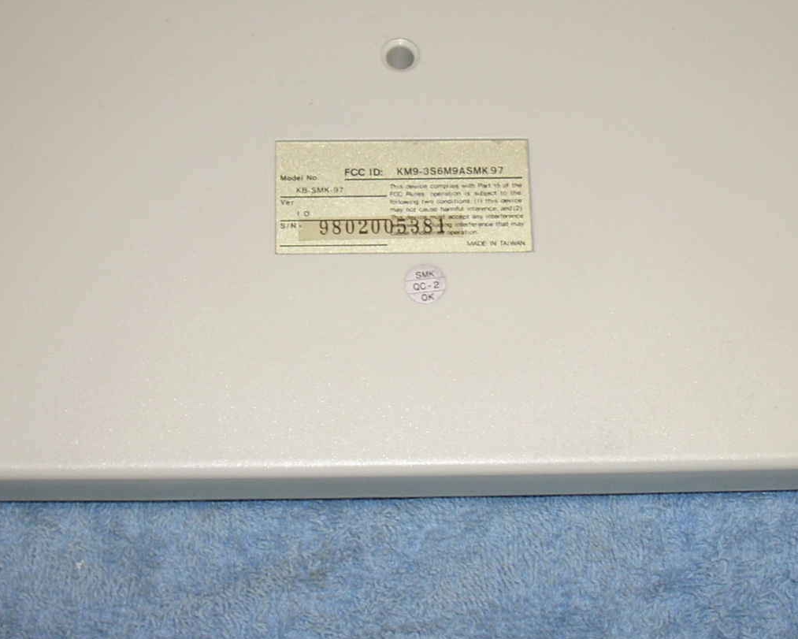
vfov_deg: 20.9
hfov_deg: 26.1
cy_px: 232
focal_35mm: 73
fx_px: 1725
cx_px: 388
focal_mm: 6.2
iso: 64
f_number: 2.8
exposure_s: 1/30
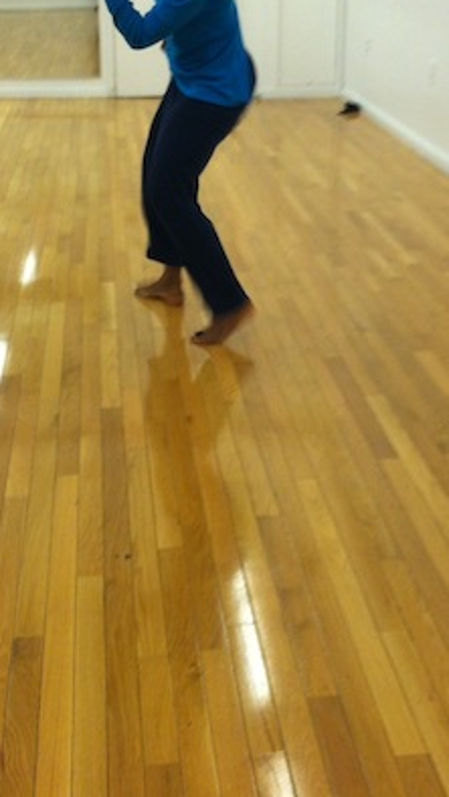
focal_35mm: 58
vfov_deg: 35.8
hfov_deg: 20.7
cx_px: 271
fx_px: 1226
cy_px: 291
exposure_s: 1/24
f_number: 2.8
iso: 80
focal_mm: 3.85
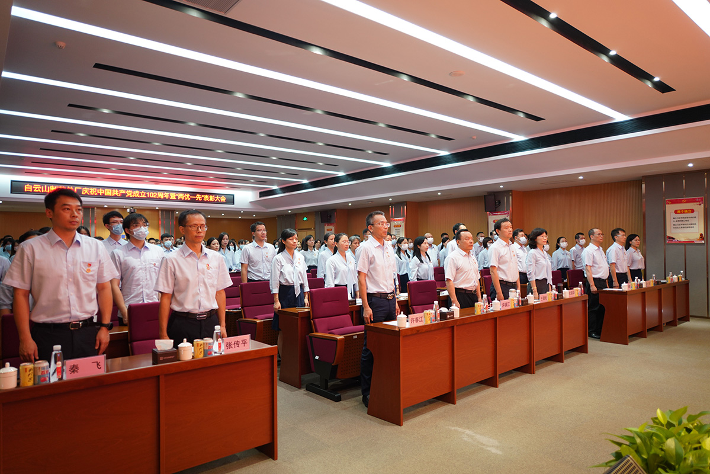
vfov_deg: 53.2
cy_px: 237
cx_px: 355
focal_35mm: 24
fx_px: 473
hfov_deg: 73.7
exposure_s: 1/30
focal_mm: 24
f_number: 3.5
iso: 800
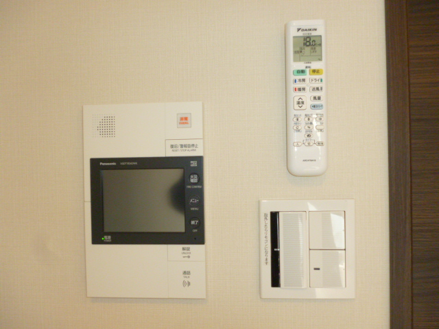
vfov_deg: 49.7
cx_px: 220
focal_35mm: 28
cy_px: 164
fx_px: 355
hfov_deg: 63.4
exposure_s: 1/60
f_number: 3.1
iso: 400
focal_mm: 5
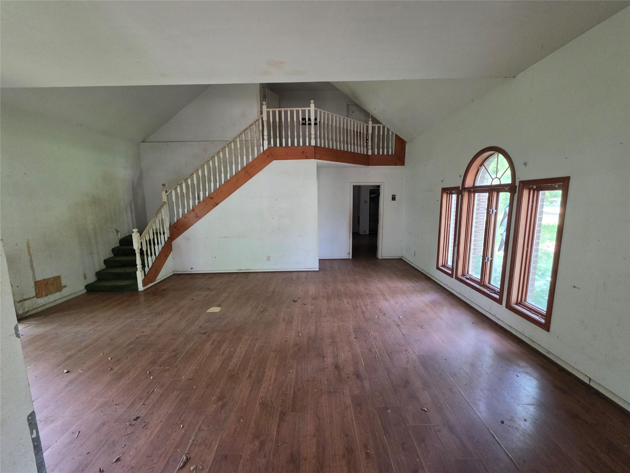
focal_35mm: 13
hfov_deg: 106.2
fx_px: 237
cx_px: 315
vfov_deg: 89.9
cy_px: 236
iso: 400
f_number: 1.9
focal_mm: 2.2
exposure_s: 1/100
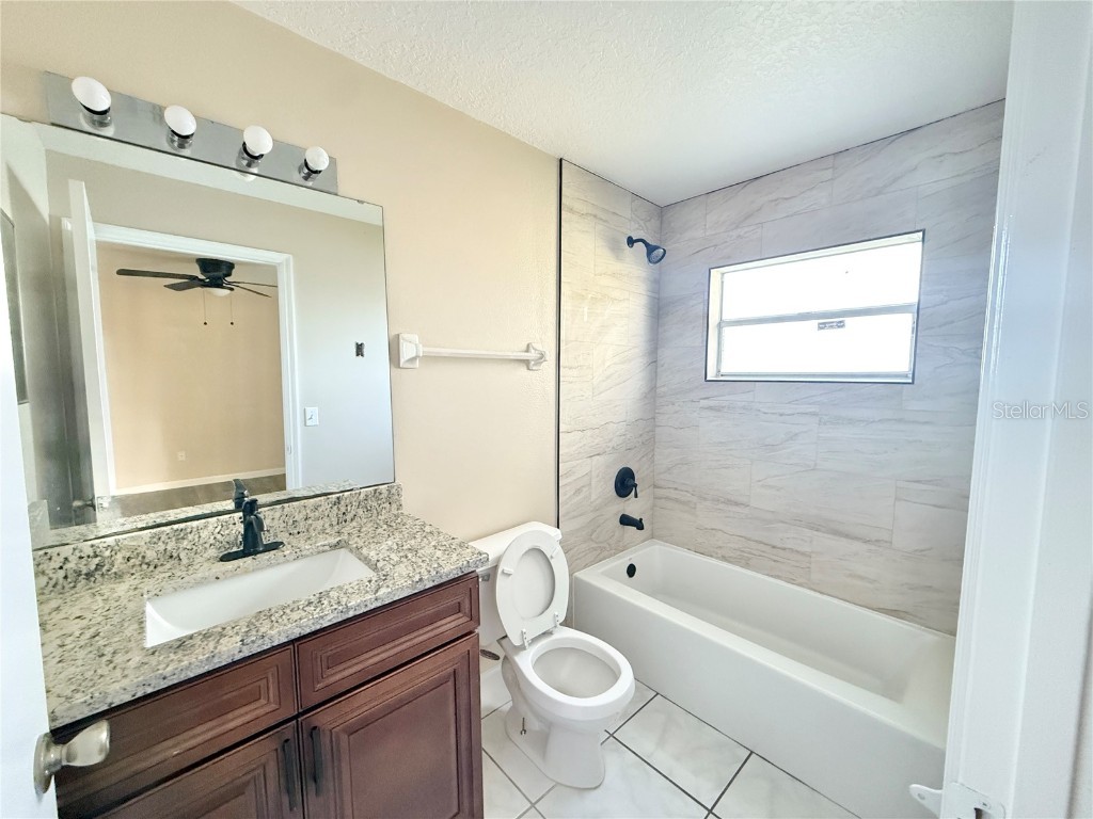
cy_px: 410
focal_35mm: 14
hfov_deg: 102.1
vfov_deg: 85.7
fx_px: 442
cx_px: 546
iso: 800
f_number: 2.2
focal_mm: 2.22
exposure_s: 1/60
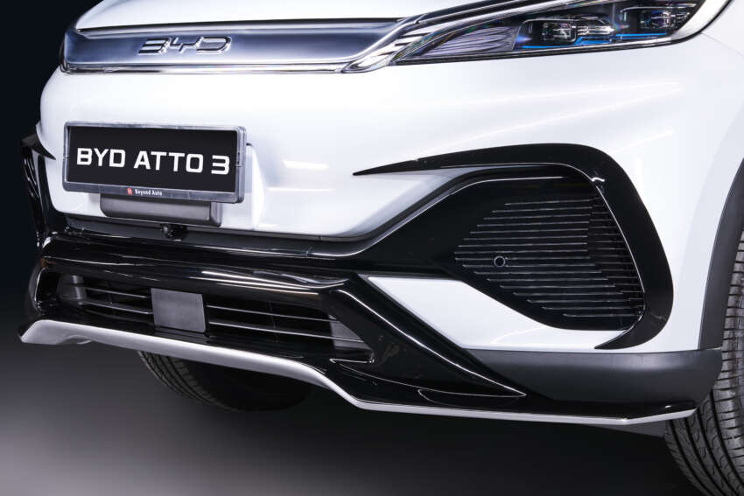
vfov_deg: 15.2
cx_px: 372
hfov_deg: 22.6
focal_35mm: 90
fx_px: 1860
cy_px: 248
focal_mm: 90
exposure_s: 2
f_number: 14
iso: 160
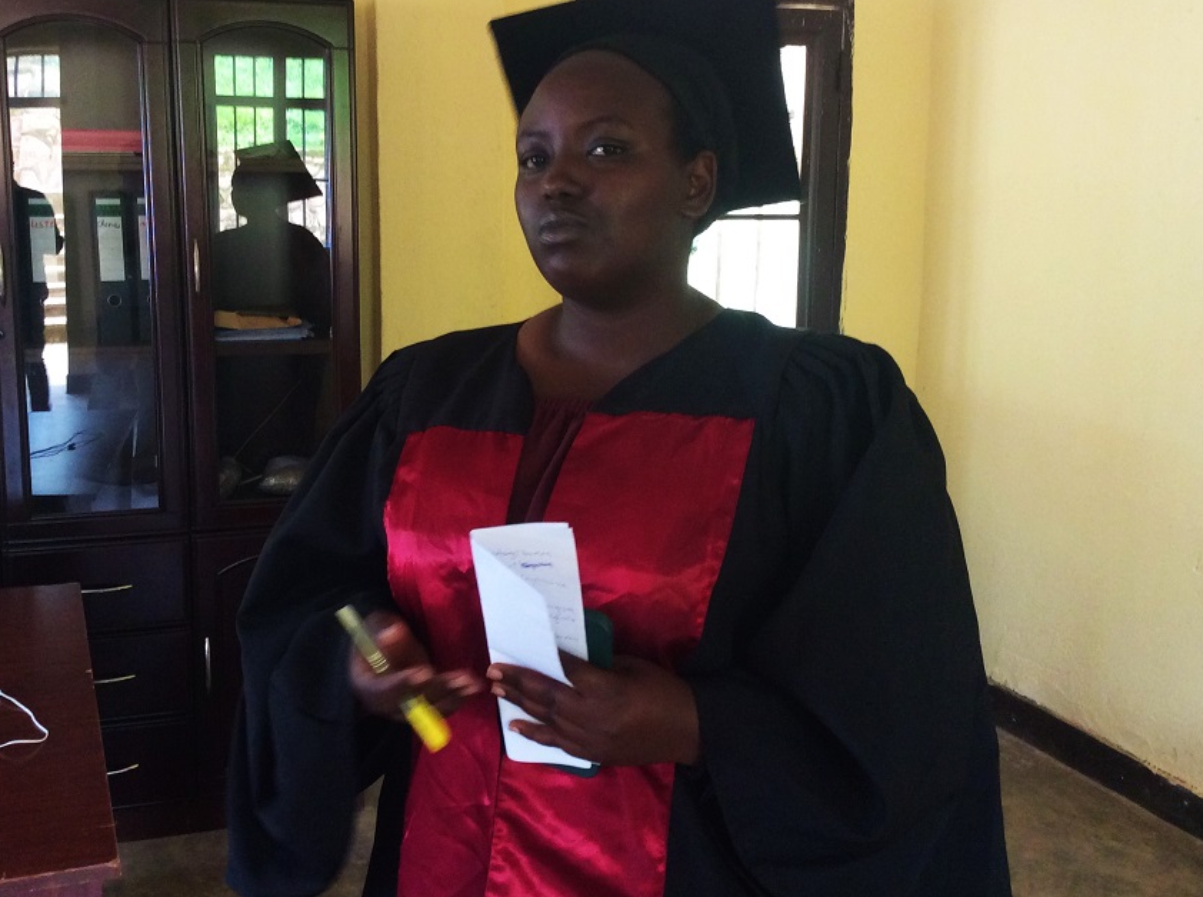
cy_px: 401
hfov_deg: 48.9
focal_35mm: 38
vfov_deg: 37.6
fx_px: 1318
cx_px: 511
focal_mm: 3.3
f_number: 2.4
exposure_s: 1/24
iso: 100
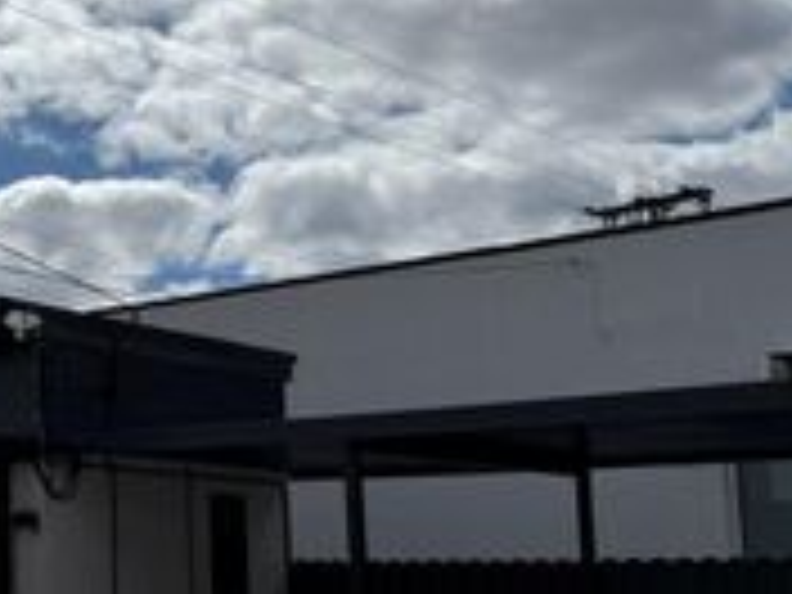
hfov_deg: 25.6
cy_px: 299
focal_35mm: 68
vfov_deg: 21.6
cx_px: -162
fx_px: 1556
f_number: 1.78
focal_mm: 6.76
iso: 64
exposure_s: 1/14286
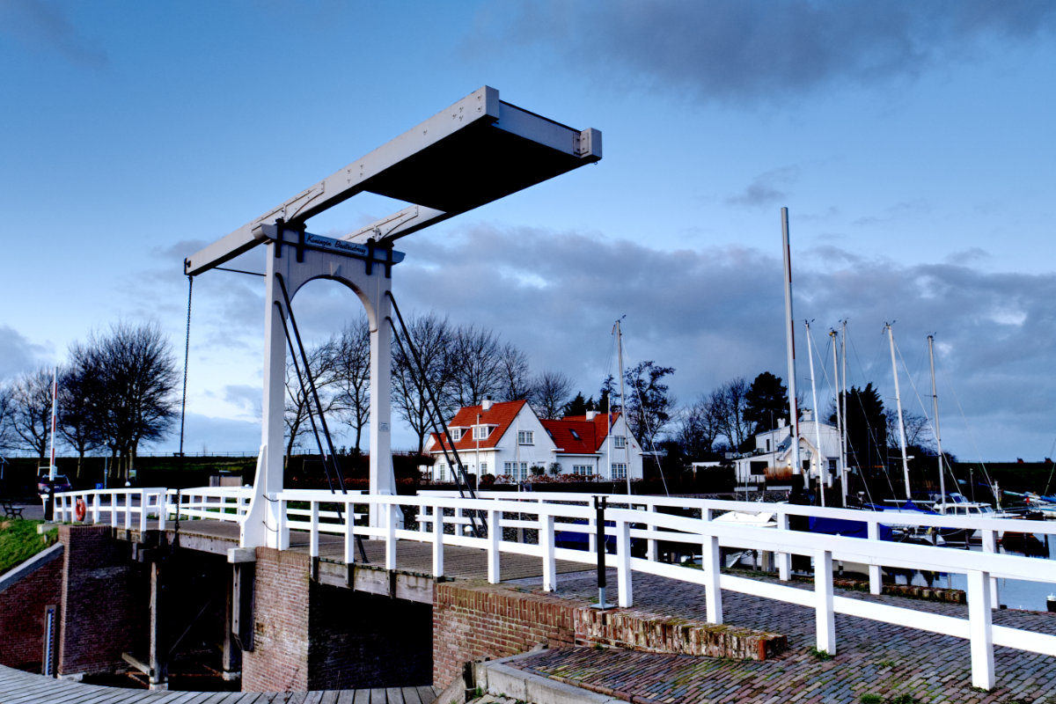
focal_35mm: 24
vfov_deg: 53.1
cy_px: 352
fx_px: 704
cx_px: 528
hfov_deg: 73.7
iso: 200
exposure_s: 1/125
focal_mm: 16
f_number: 5.6
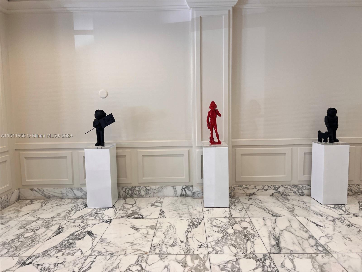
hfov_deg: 67.3
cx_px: 181
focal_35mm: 26
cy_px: 136
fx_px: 272
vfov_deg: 53.1
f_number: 1.5
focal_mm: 5.7
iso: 50
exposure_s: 1/120
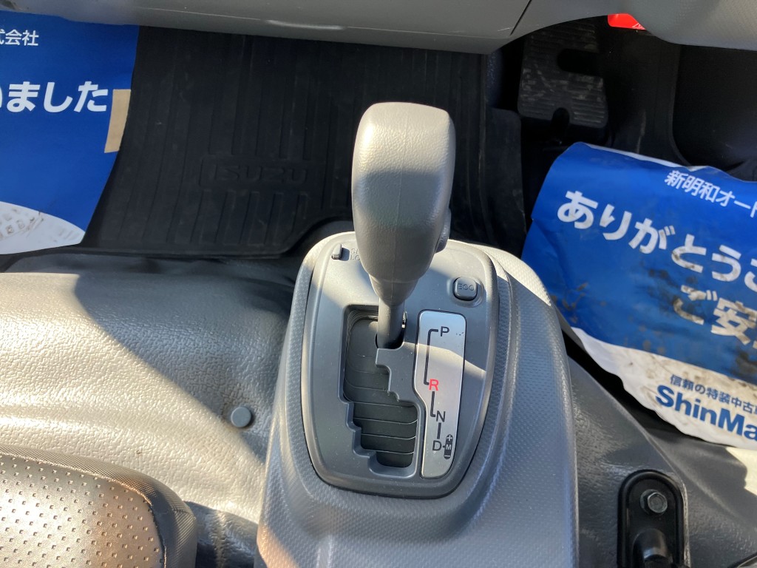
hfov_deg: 63.4
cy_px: 284
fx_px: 612
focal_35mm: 28
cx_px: 378
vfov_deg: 49.7
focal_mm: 3.99
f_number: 1.8
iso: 50
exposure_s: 1/121
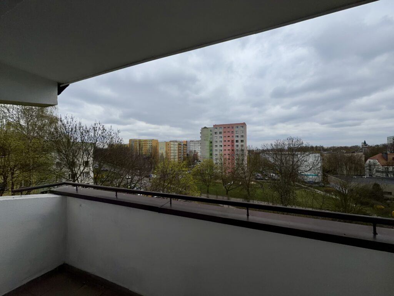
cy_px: 148
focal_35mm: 14
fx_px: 159
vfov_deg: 85.7
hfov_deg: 102.1
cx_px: 197
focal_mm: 2.22
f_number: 2.2
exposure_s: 1/770
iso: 25
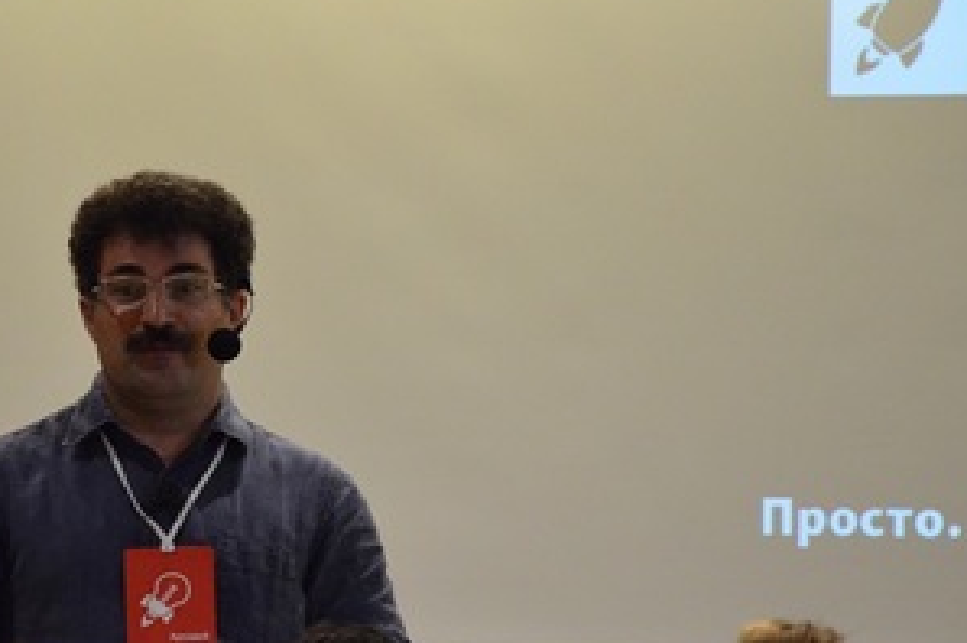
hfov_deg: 5.1
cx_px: 216
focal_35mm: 405
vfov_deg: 3.4
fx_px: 10867
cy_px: 414
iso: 3200
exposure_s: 1/125
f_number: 5.6
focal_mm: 140
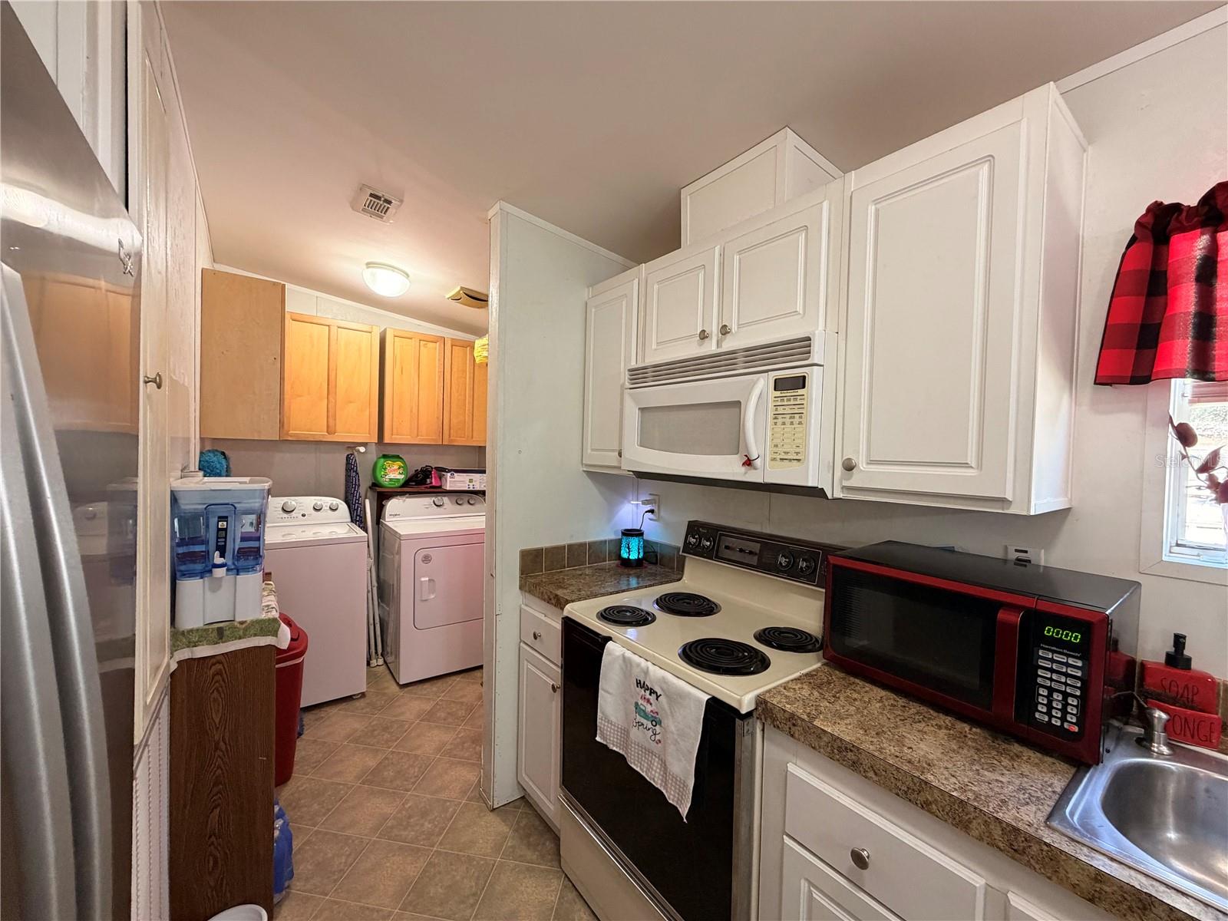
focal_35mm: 14
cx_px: 614
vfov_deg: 85.7
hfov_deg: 102.1
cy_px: 460
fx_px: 497
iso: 320
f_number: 2.2
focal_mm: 2.22
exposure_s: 1/60
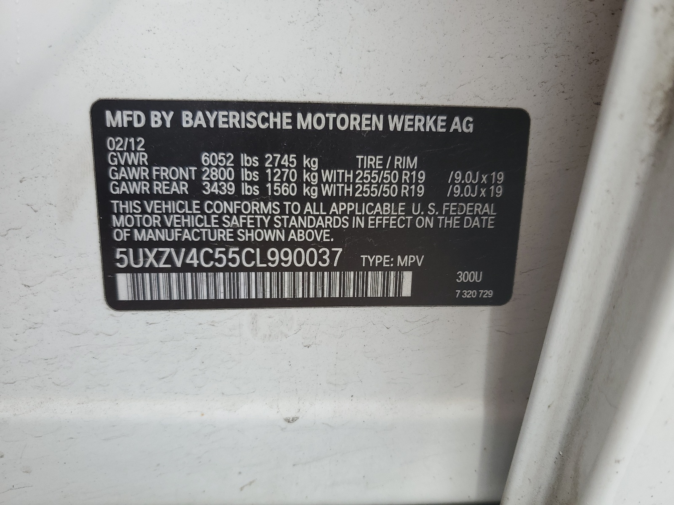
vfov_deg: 53.1
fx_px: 506
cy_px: 252
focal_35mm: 26
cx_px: 337
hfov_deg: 67.3
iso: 50
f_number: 1.5
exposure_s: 1/250
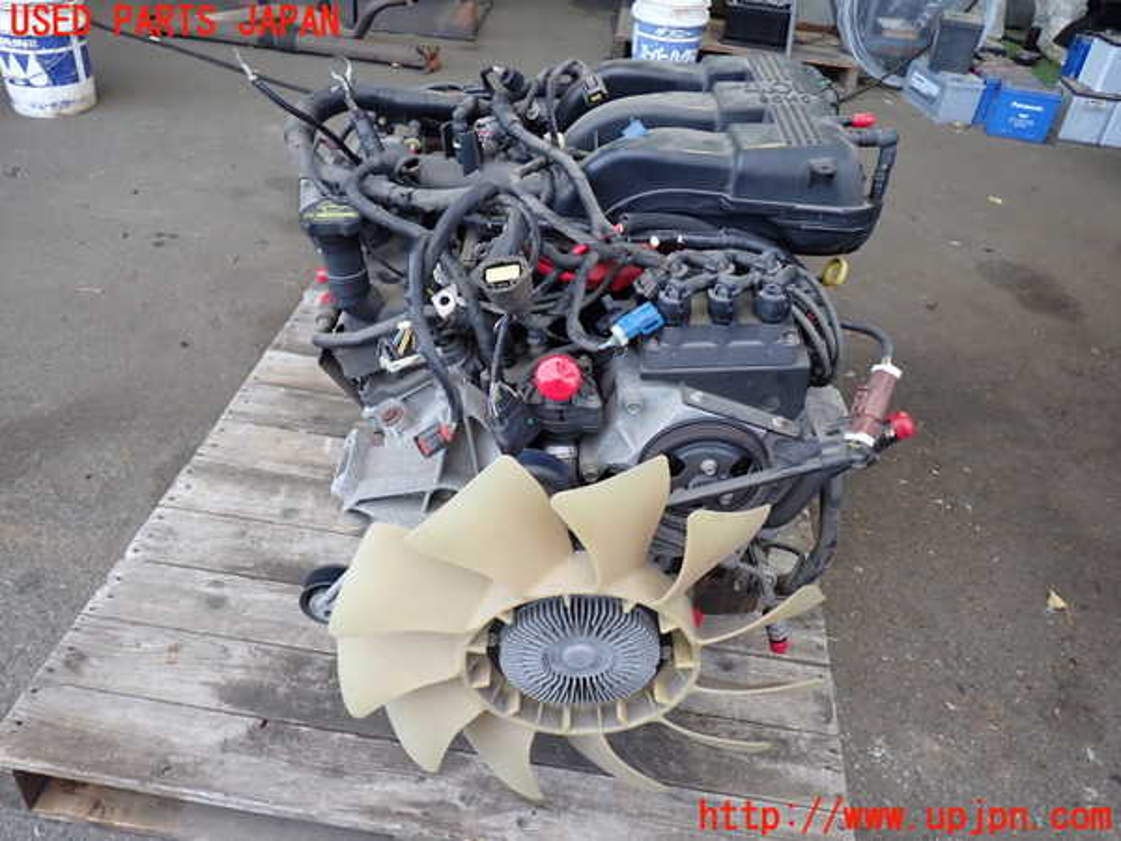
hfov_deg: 63.4
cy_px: 420
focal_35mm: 28
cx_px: 560
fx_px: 907
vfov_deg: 49.7
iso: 200
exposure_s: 1/40
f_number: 2.2
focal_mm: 5.05
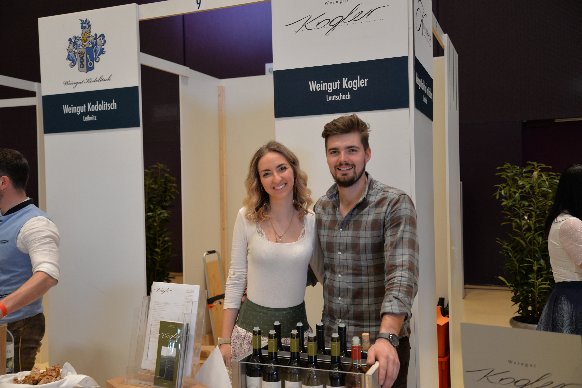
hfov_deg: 53.1
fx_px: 582
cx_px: 291
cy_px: 194
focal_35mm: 36
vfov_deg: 36.9
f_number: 4
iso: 900
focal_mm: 36
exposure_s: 1/30
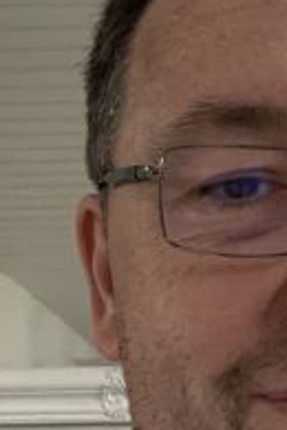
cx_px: 331
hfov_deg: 13.9
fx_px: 1148
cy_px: 209
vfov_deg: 21.2
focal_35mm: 96
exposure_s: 1/30
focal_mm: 2.71
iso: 400
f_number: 2.2
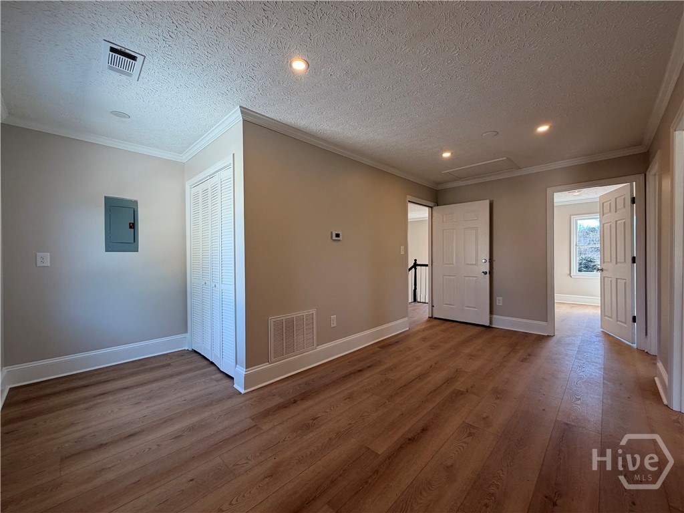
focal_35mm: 14
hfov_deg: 102.1
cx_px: 342
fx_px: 277
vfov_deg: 85.7
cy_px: 256
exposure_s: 1/120
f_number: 2.2
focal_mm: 2.22
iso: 80
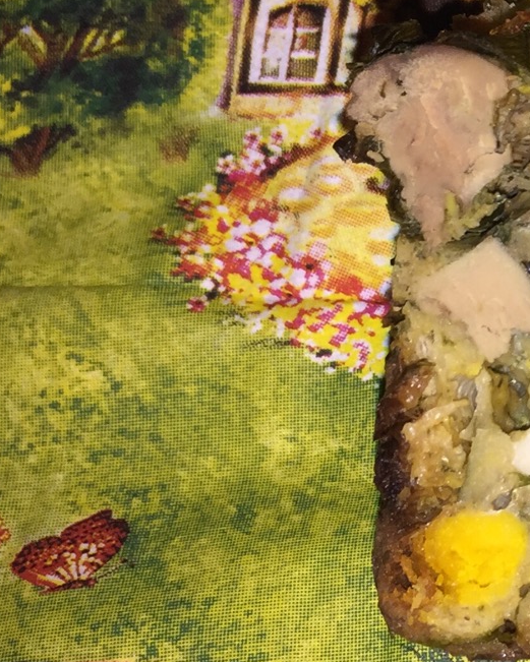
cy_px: 225
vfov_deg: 21.4
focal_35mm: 89
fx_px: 1745
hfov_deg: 14.8
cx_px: 998
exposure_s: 1/122
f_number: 2.2
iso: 32
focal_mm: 4.15
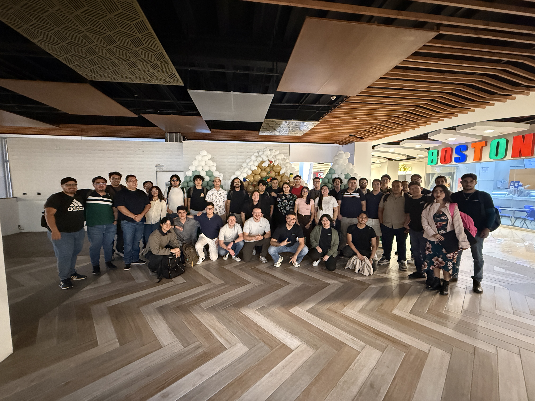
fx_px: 216
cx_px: 268
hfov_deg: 102.1
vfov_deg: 85.7
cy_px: 200
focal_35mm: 14
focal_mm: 2.22
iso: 1000
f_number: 2.2
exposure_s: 1/40
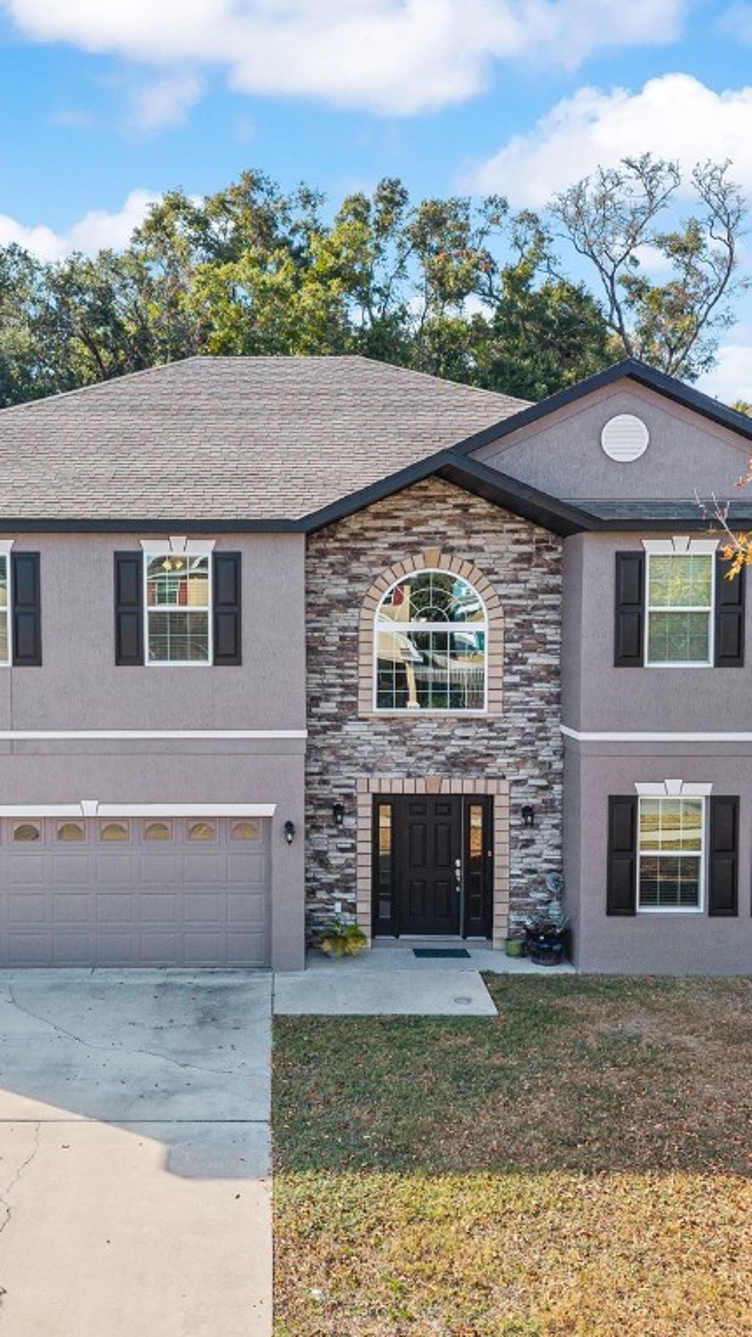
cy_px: 668
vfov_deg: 56.6
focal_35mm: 35
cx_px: 275
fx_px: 1241
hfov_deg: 33.5
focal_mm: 8.67
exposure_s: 1/2500
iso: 260
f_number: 1.8
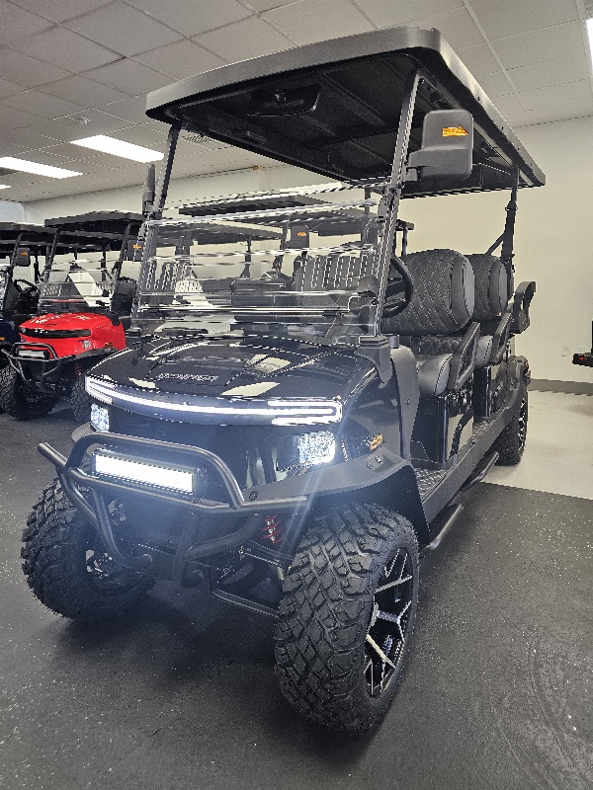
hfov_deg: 58.9
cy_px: 395
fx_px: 525
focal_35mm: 23
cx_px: 296
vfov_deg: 73.9
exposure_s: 1/120
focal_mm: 6.3
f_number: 1.7
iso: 200
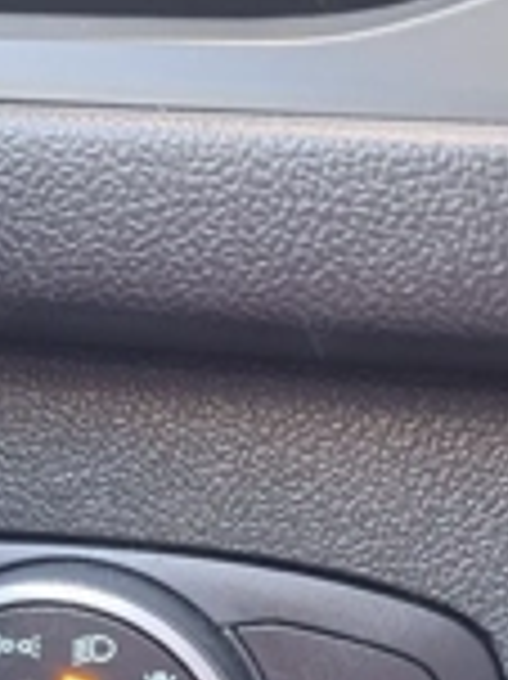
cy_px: 639
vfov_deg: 30.0
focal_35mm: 61
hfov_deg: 23.9
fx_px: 1195
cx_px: 180
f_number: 1.8
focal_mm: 5.54
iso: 250
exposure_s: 1/25
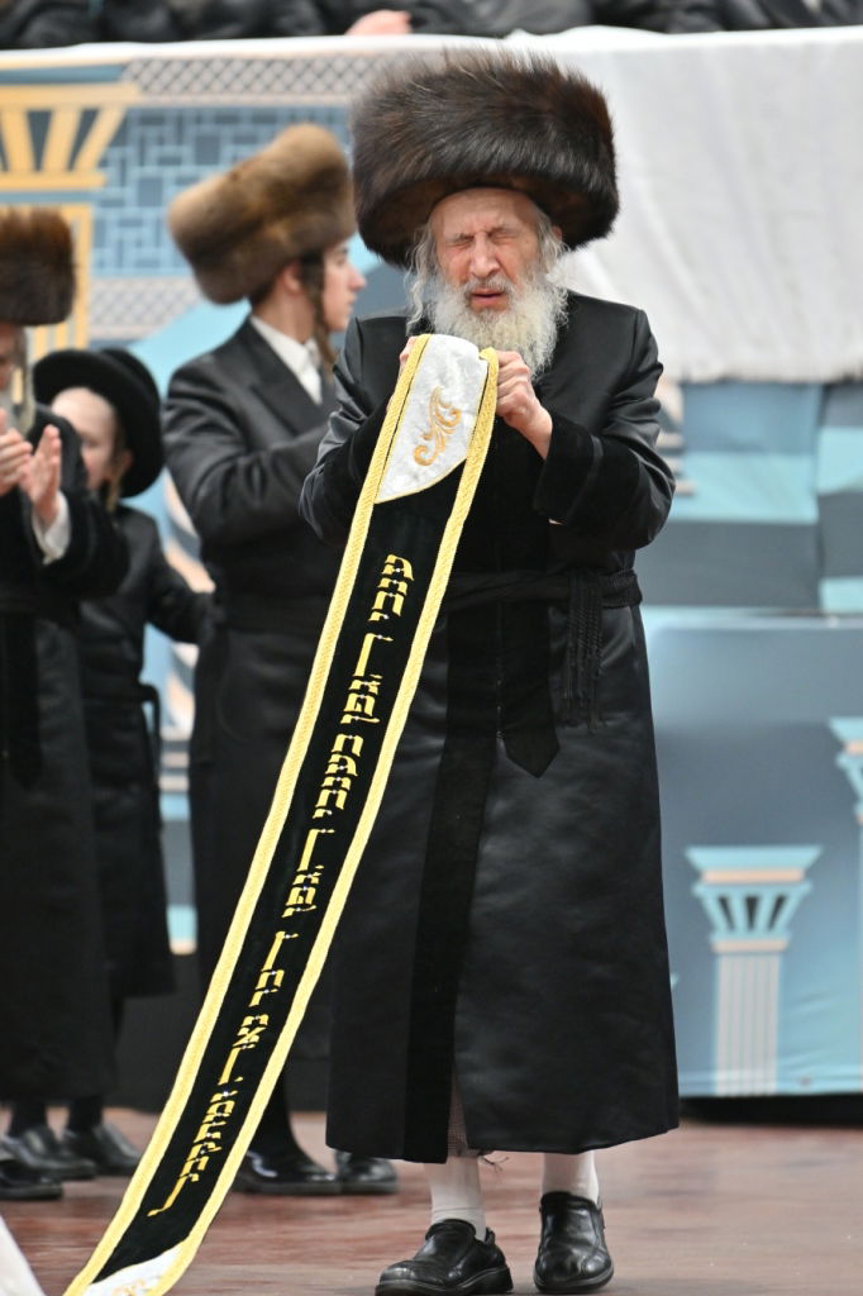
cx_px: 432
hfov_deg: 4.6
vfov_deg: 6.9
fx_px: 10794
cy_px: 648
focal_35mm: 300
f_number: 2.8
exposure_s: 1/160
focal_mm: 200
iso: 640
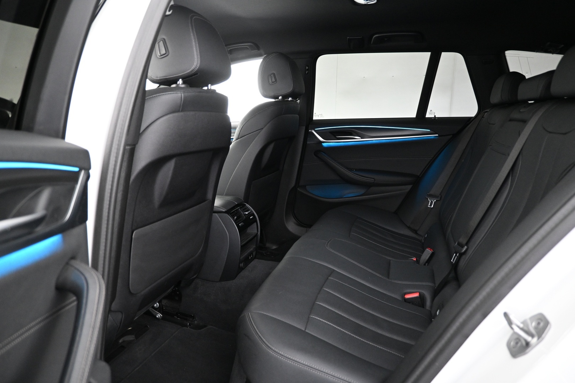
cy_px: 192
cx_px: 288
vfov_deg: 53.1
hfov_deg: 73.7
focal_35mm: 24
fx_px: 383
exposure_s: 1/10
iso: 1600
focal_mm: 16
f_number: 3.5
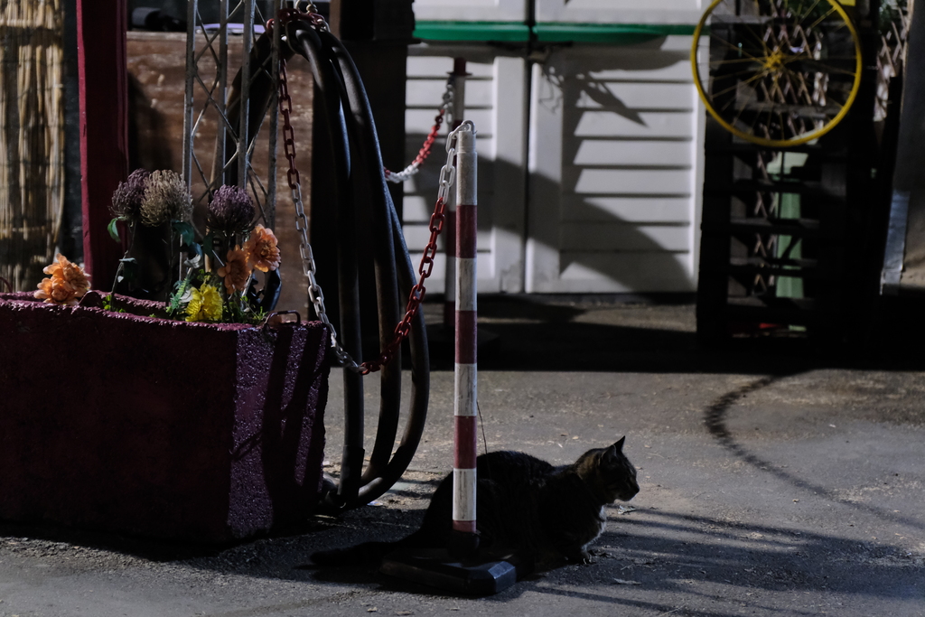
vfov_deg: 13.0
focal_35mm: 105
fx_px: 2698
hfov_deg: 19.5
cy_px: 308
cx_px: 462
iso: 3200
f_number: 2.8
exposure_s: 1/52
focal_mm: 70
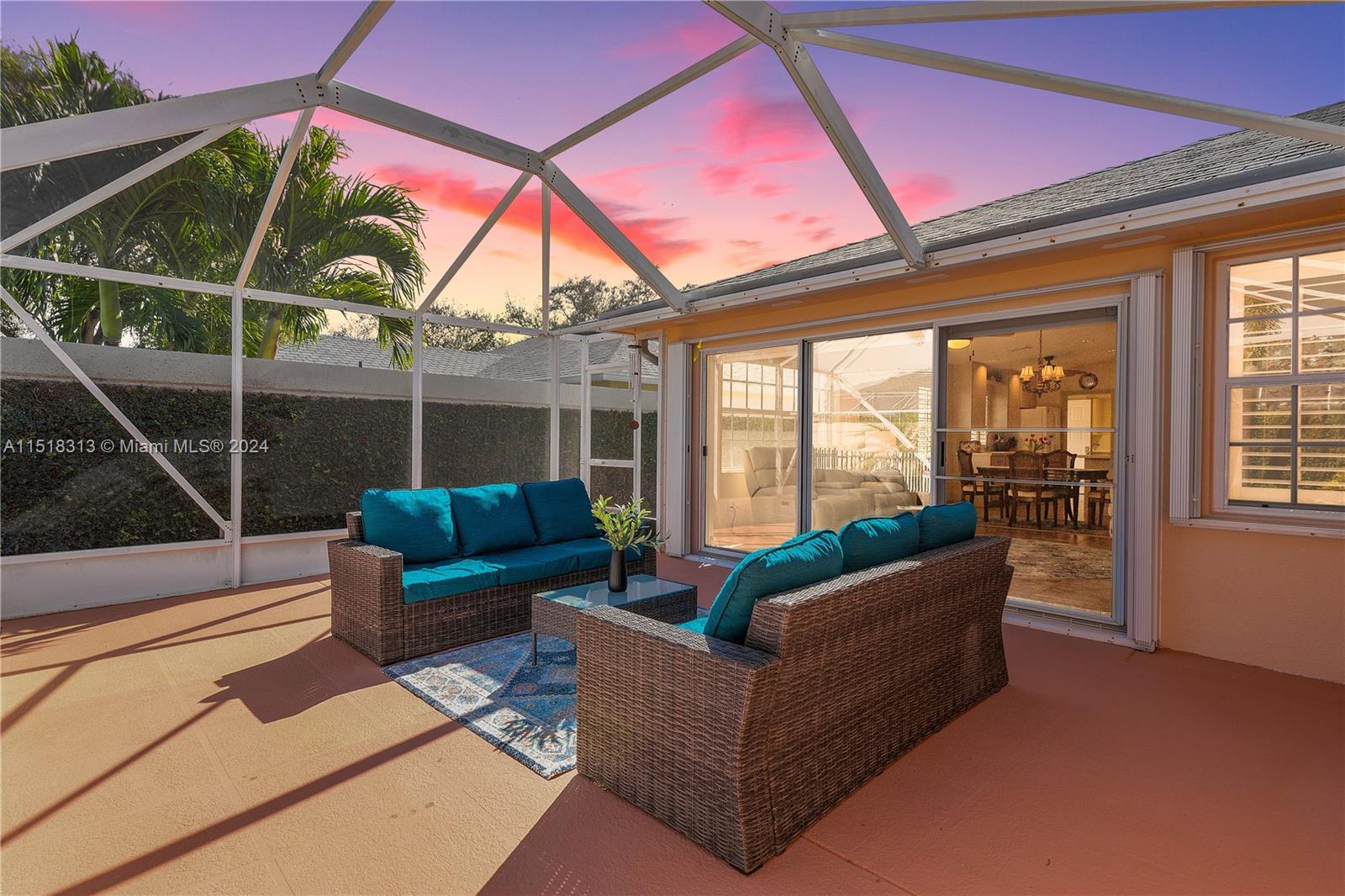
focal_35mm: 16
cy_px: 448
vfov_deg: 72.0
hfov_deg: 95.0
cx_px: 672
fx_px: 616
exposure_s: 1/200
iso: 160
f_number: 8
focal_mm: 11
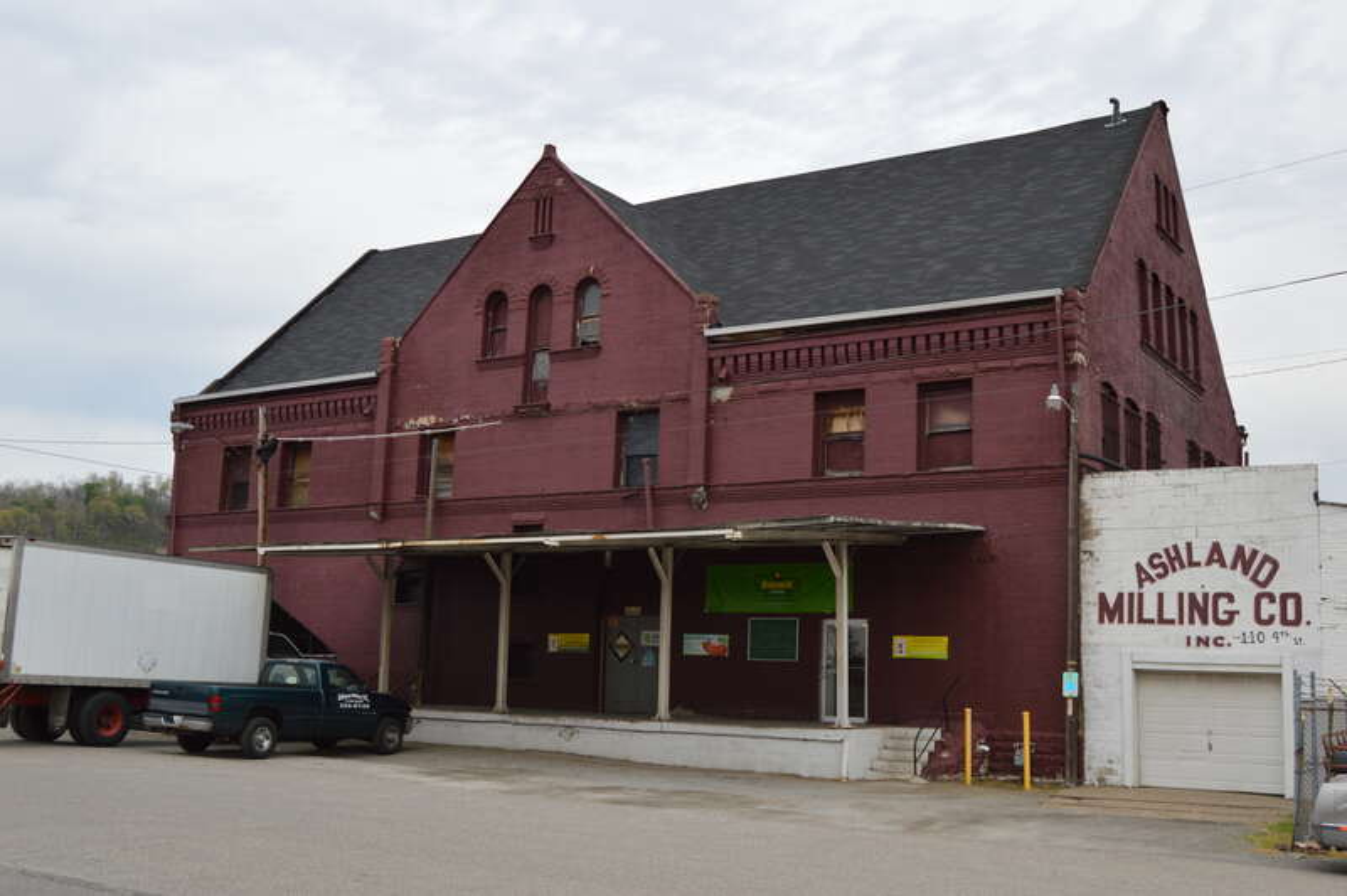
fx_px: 1346
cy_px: 448
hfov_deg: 53.2
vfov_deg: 36.8
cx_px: 674
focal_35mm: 36
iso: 100
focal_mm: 24
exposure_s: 1/200
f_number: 6.3
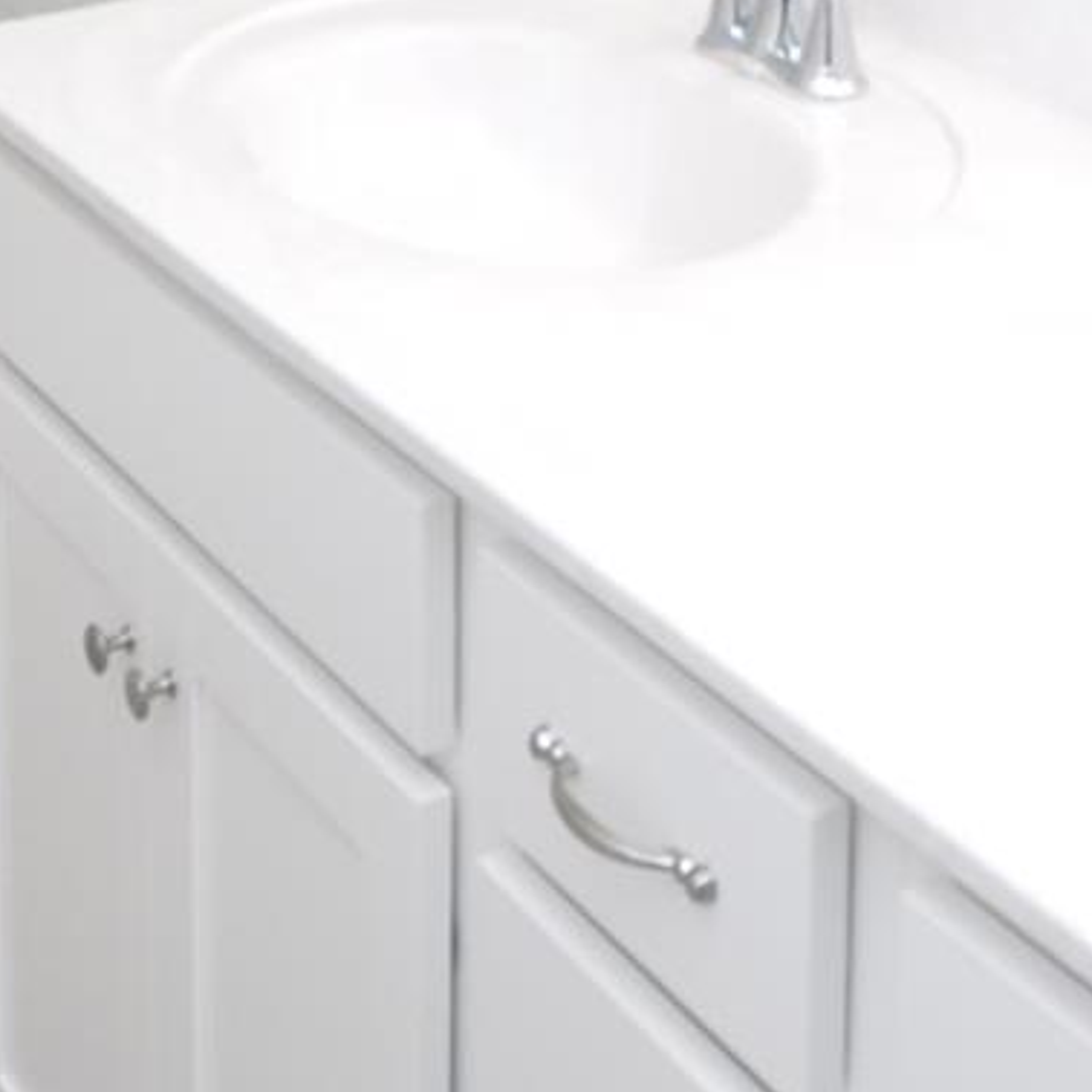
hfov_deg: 24.8
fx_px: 2463
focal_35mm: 69
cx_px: 754
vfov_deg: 21.1
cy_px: -543
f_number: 4.8
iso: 400
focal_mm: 10
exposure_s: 1/90
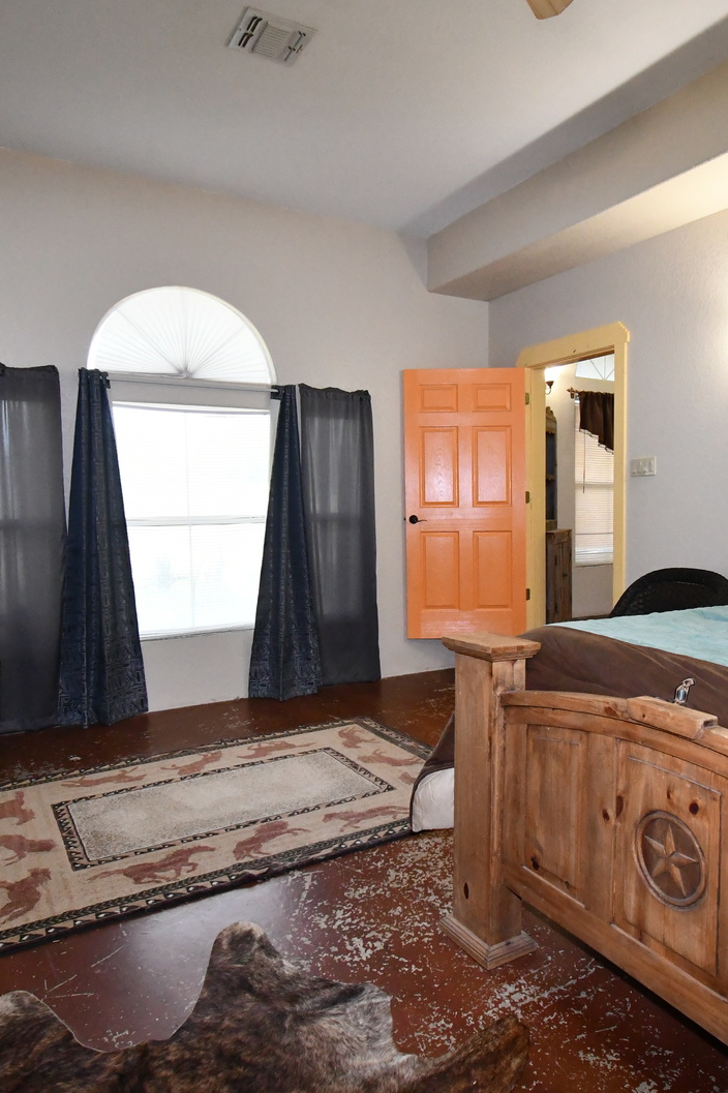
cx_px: 434
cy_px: 546
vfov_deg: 76.1
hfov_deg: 54.7
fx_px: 698
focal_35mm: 23
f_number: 6.3
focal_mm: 10
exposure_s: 1/100
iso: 4000
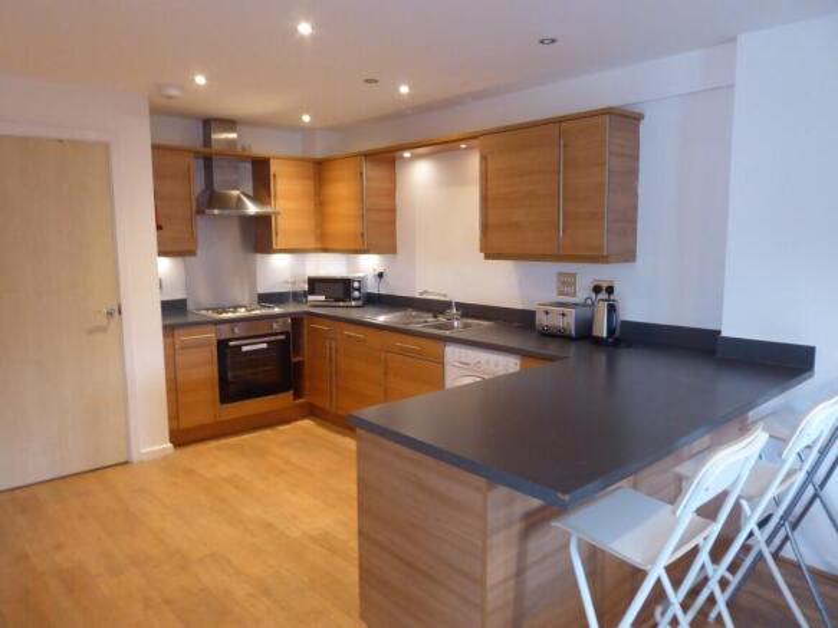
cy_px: 314
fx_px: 605
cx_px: 419
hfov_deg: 69.4
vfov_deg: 54.9
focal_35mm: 25
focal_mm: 4.3
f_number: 3.3
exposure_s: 1/13
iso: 400
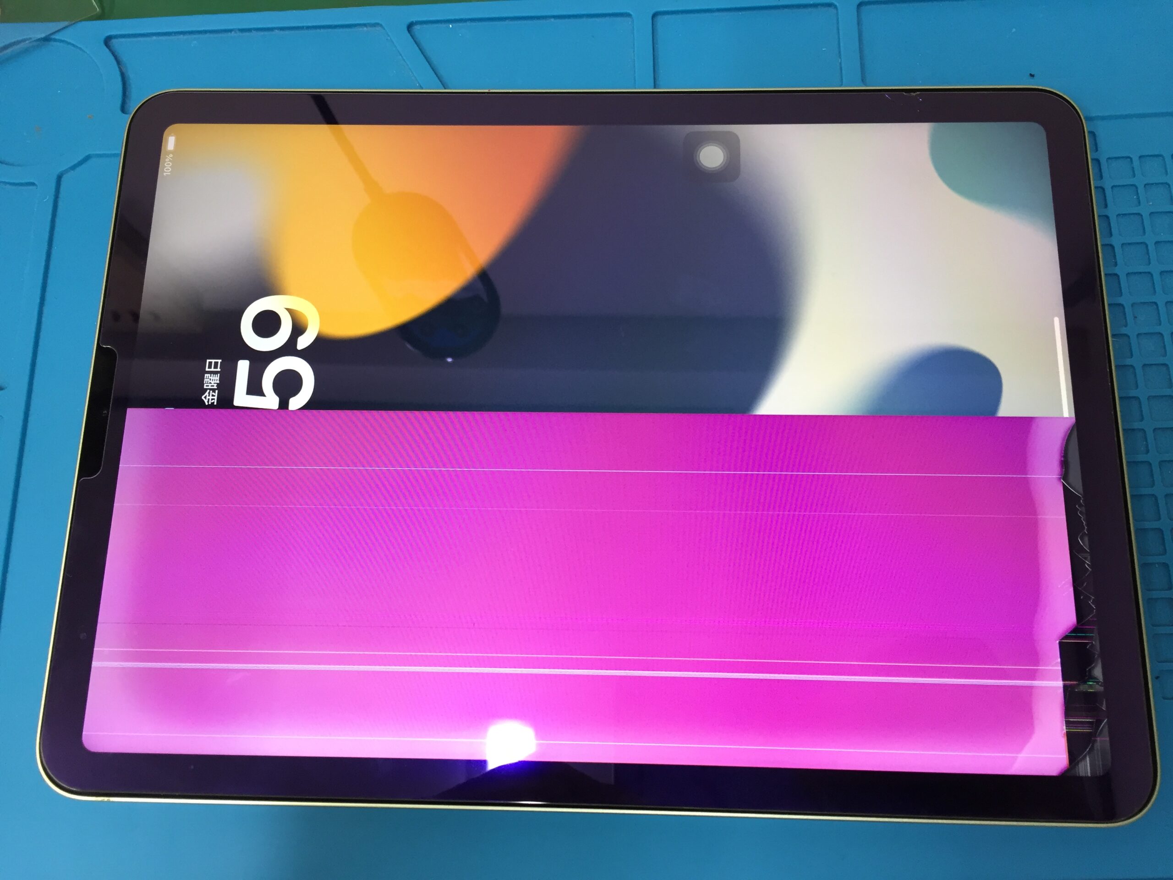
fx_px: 983
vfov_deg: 48.2
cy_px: 440
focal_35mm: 29
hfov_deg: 61.7
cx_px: 586
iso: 64
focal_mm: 4.15
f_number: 2.2
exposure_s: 1/30
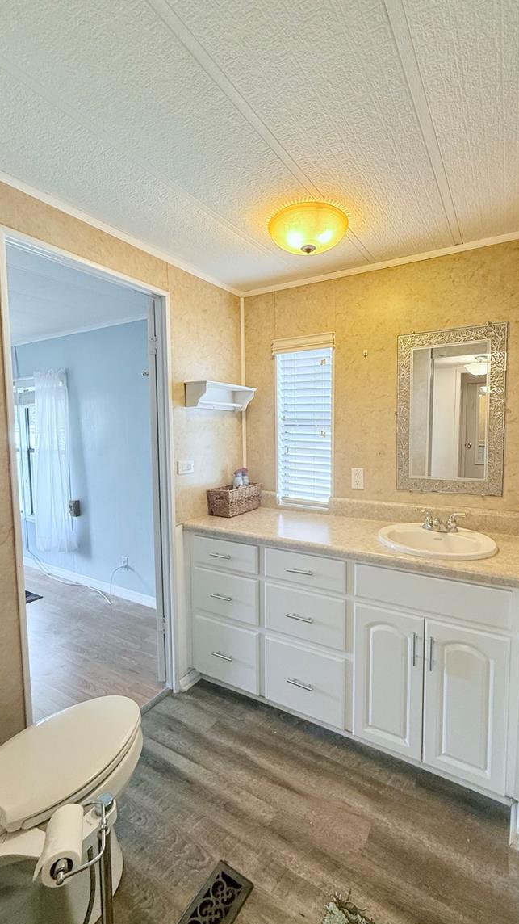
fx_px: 392
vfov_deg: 99.4
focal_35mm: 16
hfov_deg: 66.9
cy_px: 457
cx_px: 286
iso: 160
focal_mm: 2.22
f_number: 2.2
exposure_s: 1/120
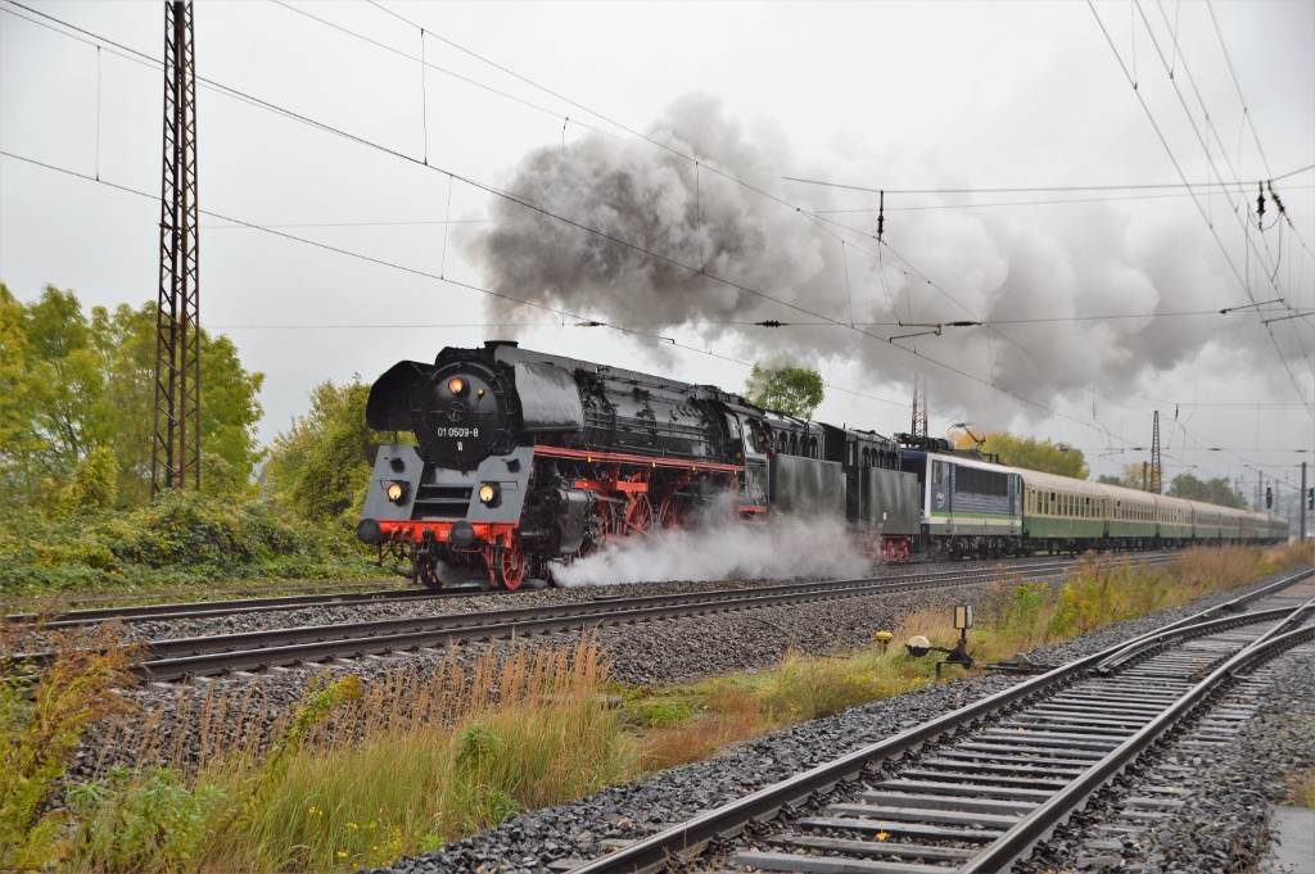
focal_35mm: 51
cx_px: 658
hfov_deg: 38.9
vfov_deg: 26.4
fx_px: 1861
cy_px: 437
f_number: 4.5
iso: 400
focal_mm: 34
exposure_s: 1/1000
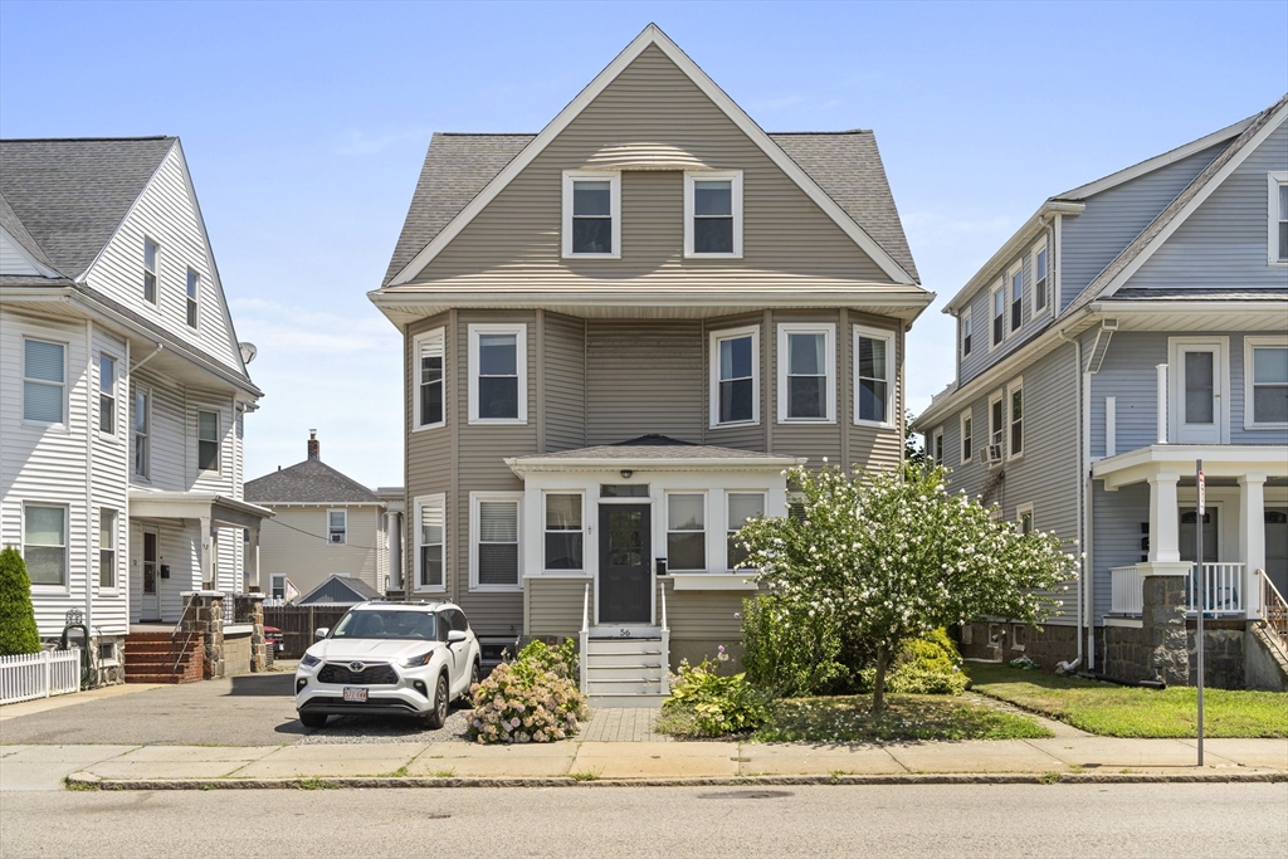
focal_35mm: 32
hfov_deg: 58.7
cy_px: 430
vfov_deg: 41.1
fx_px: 1145
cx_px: 644
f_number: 7.1
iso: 320
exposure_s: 1/640
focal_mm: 32
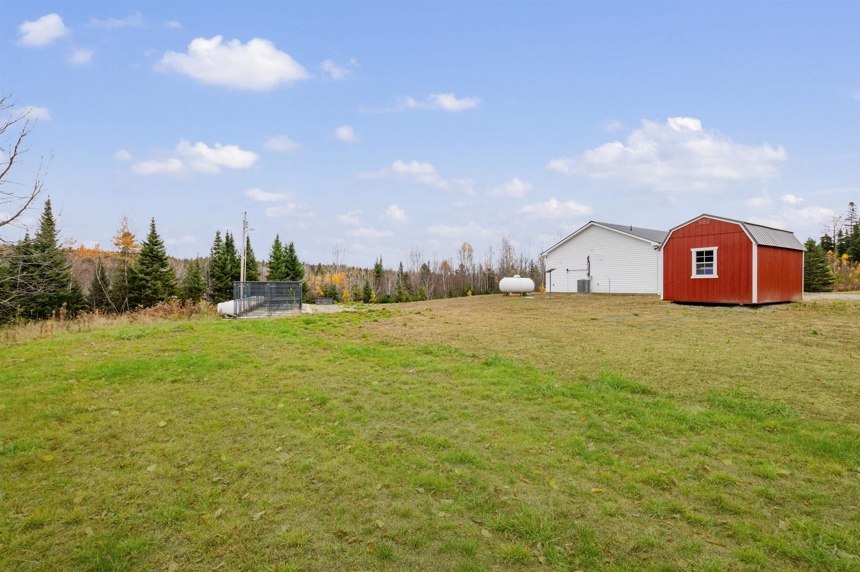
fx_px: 358
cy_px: 286
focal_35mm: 15
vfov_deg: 77.2
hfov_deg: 100.4
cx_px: 430
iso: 64
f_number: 8
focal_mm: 10
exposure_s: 1/25
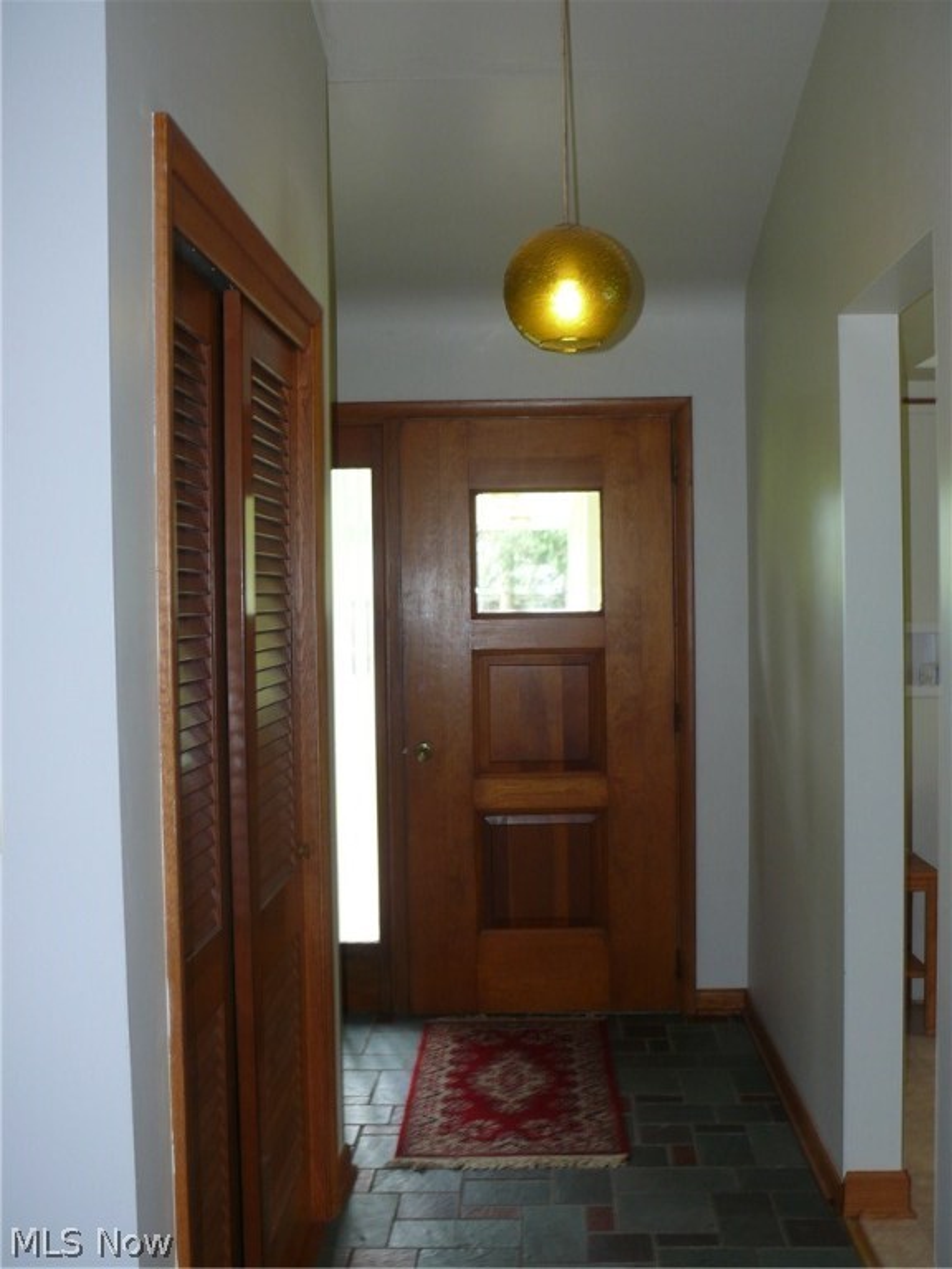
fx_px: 1430
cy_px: 634
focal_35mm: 39
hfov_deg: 36.8
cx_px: 476
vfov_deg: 47.9
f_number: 2.8
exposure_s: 1/30
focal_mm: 8.1
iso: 100
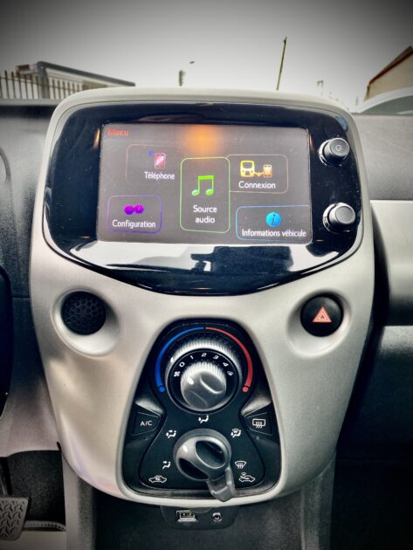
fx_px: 413
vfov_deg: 67.3
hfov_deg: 53.1
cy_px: 275
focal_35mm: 26
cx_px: 206
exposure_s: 1/121
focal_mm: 4.25
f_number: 1.8
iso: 80
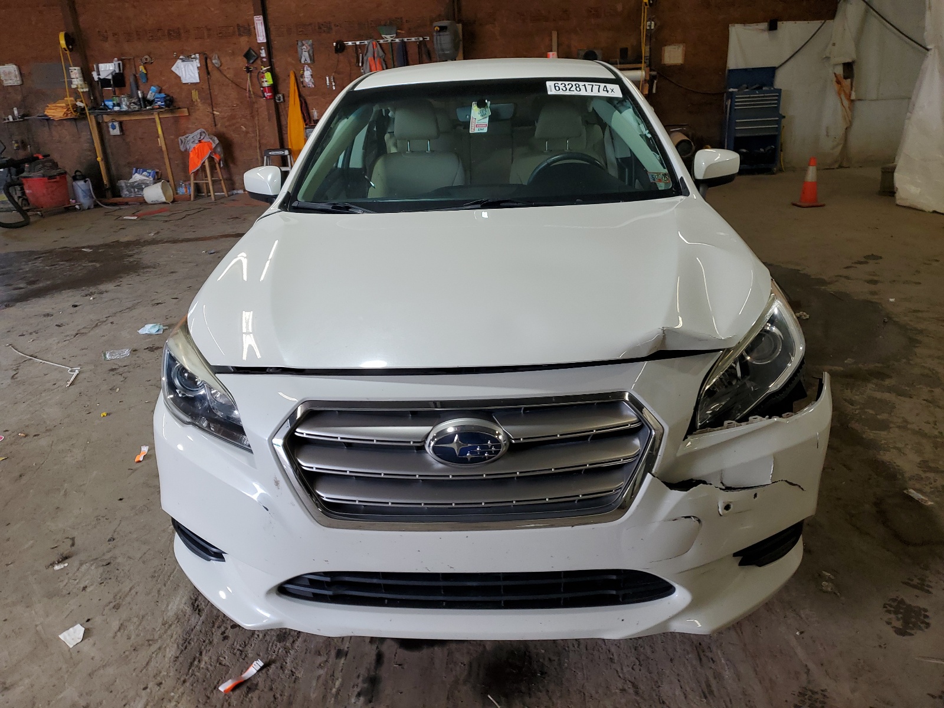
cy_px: 354
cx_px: 472
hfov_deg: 67.3
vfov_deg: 53.1
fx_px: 709
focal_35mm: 26
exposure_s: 1/120
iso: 54
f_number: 1.5
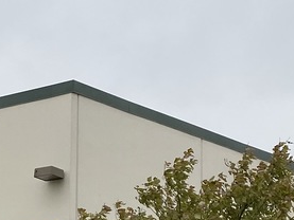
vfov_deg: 10.5
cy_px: 360
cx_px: -135
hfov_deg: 13.8
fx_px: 1147
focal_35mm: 135
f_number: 1.8
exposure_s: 1/1754
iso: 32
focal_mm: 4.25
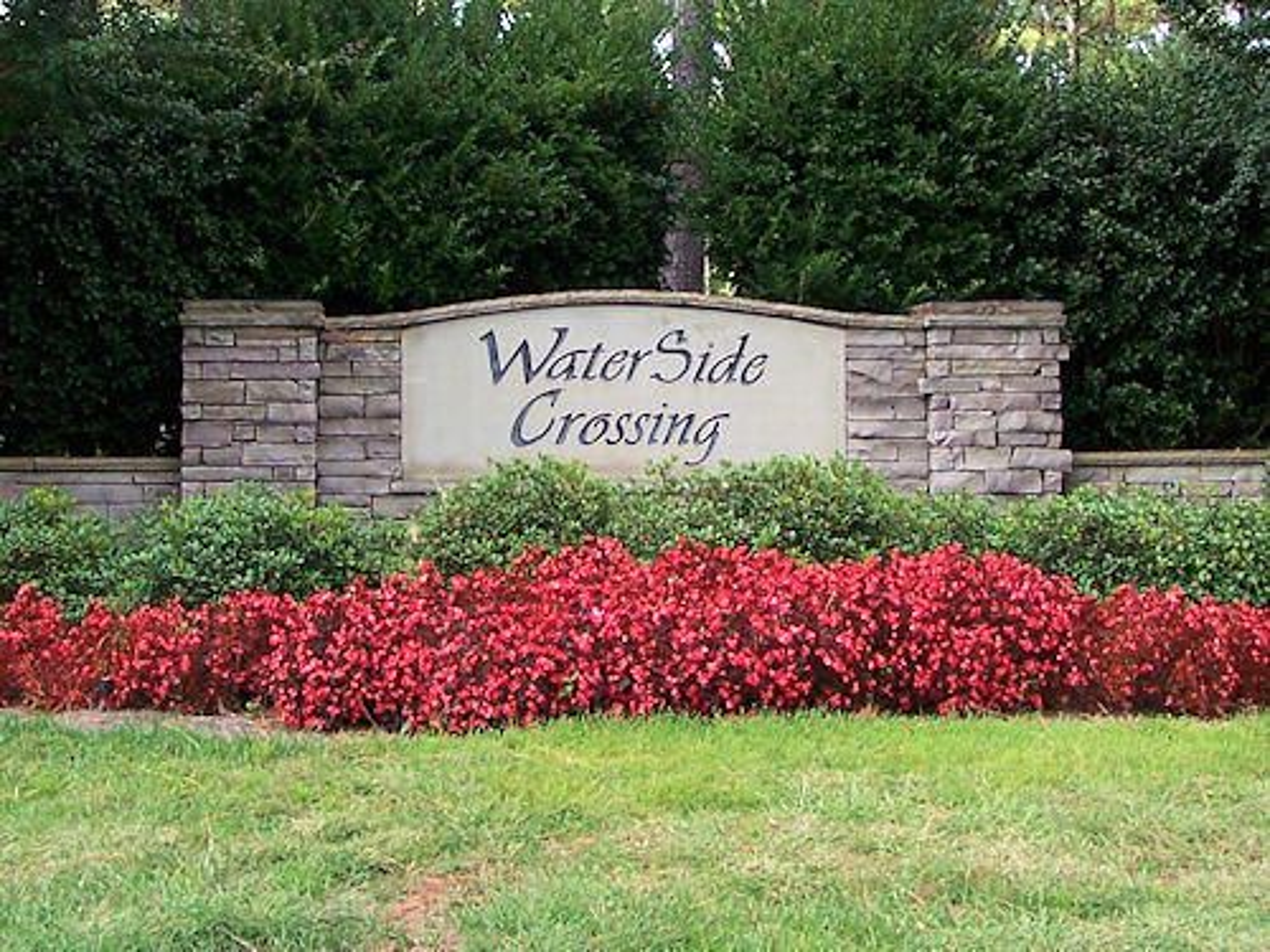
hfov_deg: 49.0
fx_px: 1394
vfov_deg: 37.7
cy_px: 476
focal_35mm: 38
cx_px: 635
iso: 80
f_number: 2.8
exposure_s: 1/125
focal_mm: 6.3
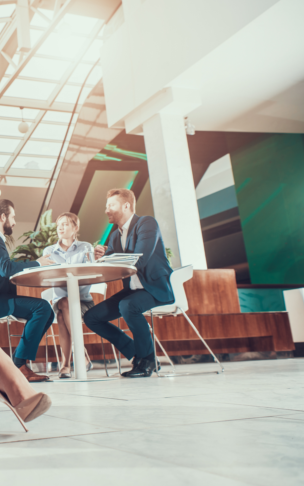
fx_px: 530
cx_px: -43
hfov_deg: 28.6
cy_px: 243
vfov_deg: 49.3
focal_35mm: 40
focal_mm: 26
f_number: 4
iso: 100
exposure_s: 1/100
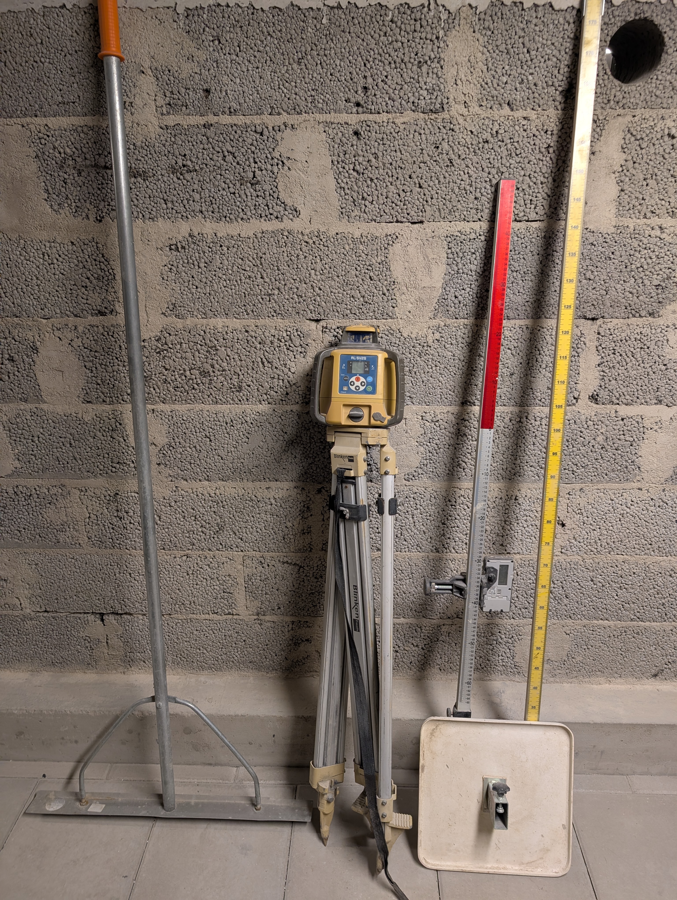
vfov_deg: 71.5
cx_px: 338
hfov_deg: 56.9
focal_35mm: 24
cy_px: 450
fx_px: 624
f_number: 1.68
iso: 70
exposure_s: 1/23.8
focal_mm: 6.9
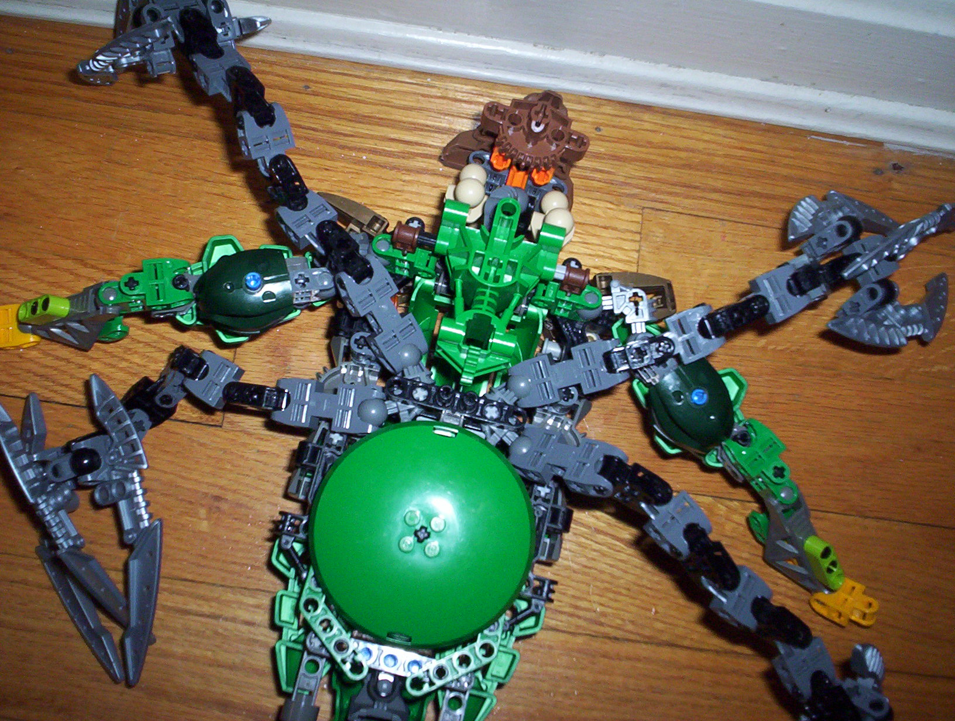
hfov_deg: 48.9
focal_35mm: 38
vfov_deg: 37.9
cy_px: 360
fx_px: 1051
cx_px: 478
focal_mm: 4.99
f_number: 4.5
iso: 140
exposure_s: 1/60
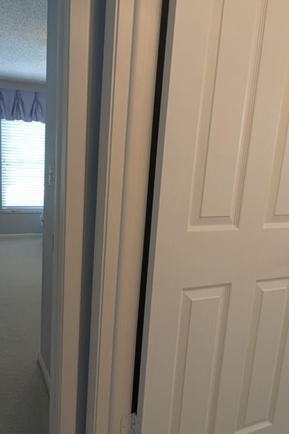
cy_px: 225
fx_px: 289
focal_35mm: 24
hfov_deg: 51.2
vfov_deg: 73.7
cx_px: 77
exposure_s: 1/120
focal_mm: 2.23
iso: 77
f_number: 1.95
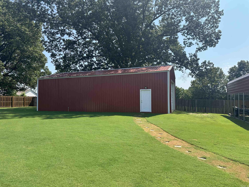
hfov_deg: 71.6
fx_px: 173
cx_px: 124
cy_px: 94
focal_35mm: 24
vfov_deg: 56.8
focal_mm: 6.86
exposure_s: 1/2660
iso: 80
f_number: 1.78
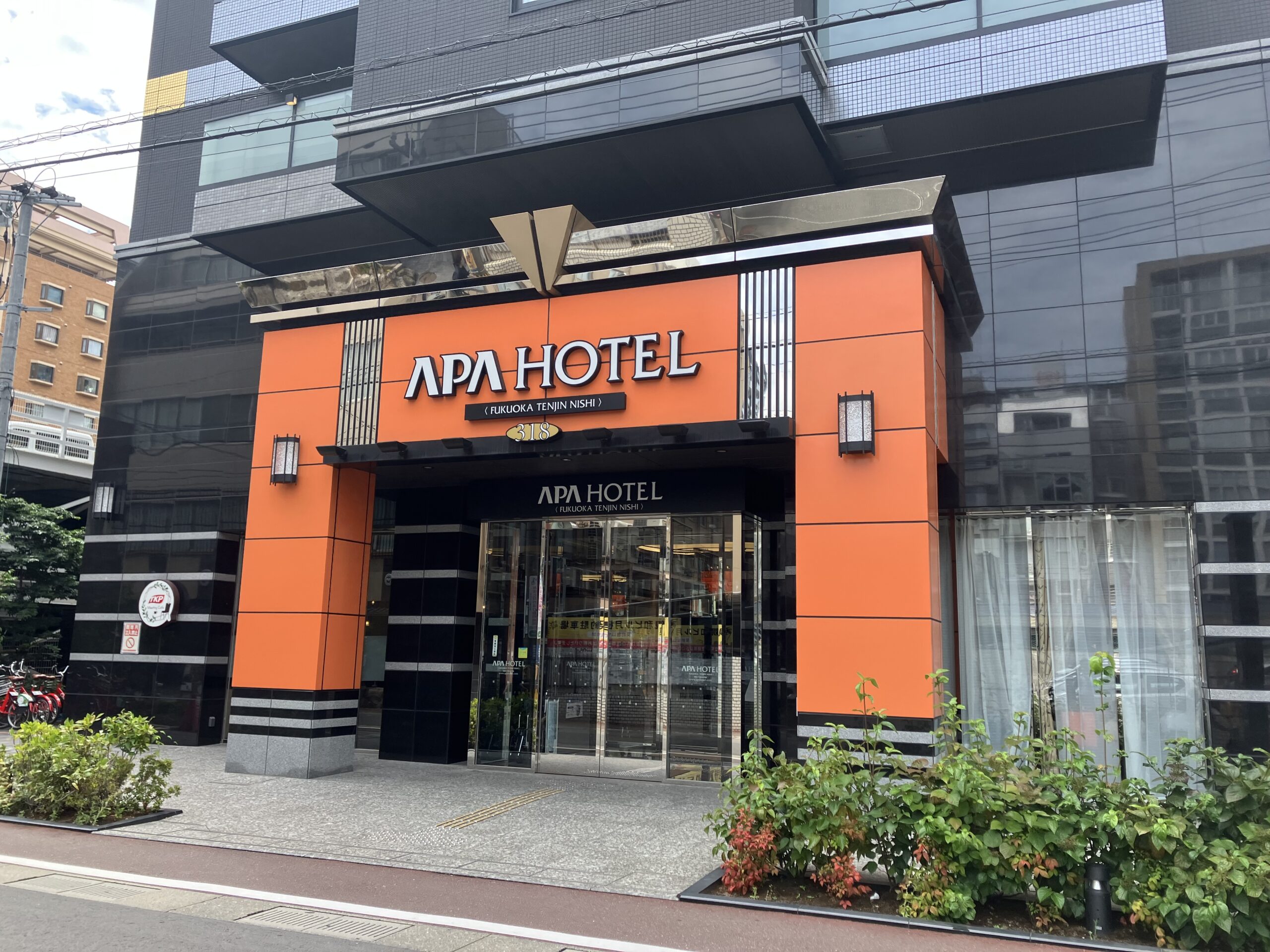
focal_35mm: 28
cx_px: 635
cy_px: 476
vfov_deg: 49.7
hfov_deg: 63.4
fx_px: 1027
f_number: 1.8
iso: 32
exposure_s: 1/540
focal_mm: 3.99
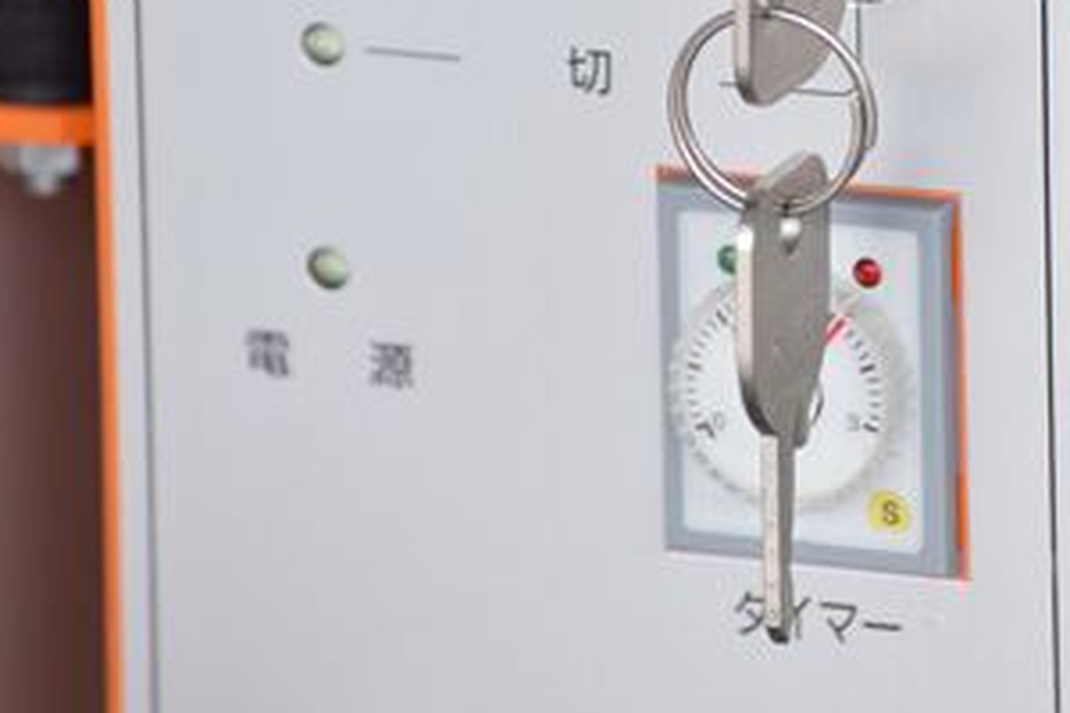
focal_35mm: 463
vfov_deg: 3.0
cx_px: 781
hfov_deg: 4.5
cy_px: 171
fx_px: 13755
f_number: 6.3
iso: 1250
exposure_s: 1/200
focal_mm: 185
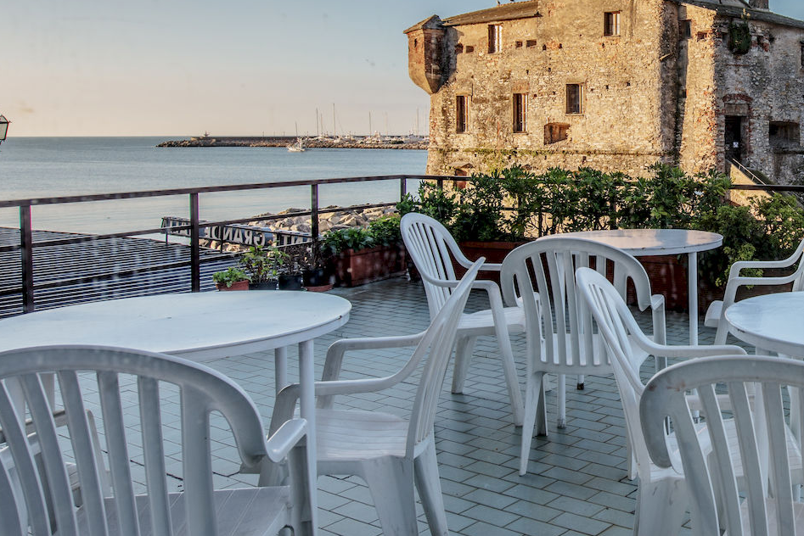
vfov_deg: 34.5
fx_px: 849
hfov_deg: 46.1
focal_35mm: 38
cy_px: 147
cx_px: 715
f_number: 8
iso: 64
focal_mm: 18
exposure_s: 1/640
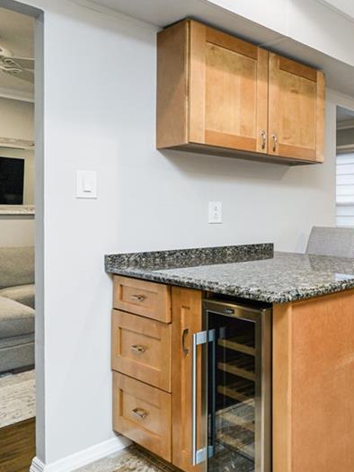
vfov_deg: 59.7
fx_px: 409
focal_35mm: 30
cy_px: 205
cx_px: 410
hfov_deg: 37.3
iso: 160
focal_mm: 16
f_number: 4
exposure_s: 1/30
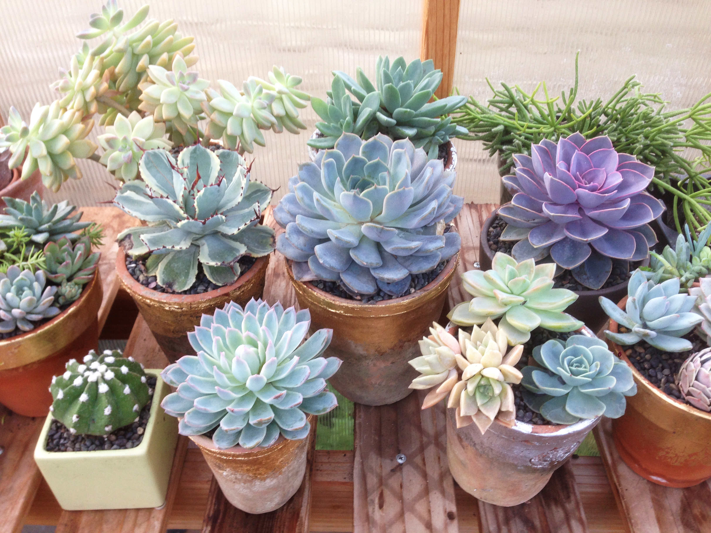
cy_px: 266
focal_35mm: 33
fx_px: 678
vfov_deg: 42.9
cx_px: 356
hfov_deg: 55.4
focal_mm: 4.12
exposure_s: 1/60
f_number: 2.4
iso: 64
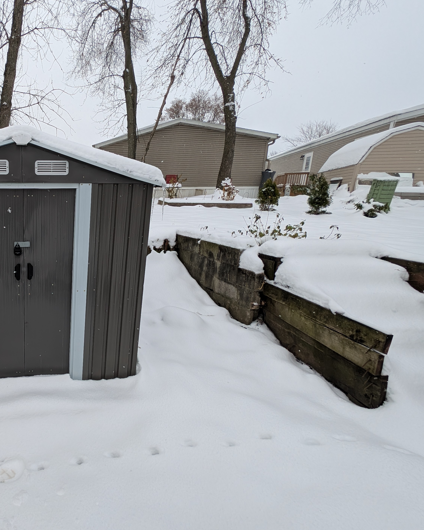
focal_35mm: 17
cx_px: 43
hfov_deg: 64.1
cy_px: 258
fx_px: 267
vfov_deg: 89.6
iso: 46
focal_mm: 2.23
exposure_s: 1/829
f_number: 1.95
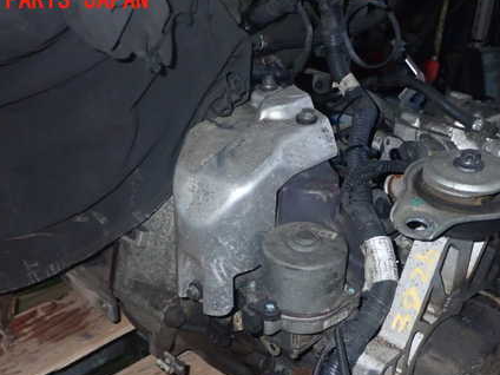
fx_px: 737
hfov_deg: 37.4
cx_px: 288
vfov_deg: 28.4
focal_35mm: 51
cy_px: 251
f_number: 7.1
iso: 800
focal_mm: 6.37
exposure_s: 1/40
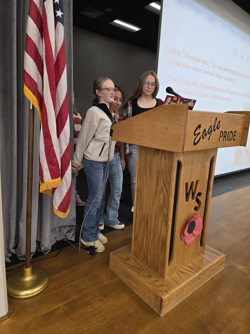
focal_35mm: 23
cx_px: 125
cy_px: 167
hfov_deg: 58.9
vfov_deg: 73.9
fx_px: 221
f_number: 1.7
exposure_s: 1/180
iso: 160
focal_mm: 6.3
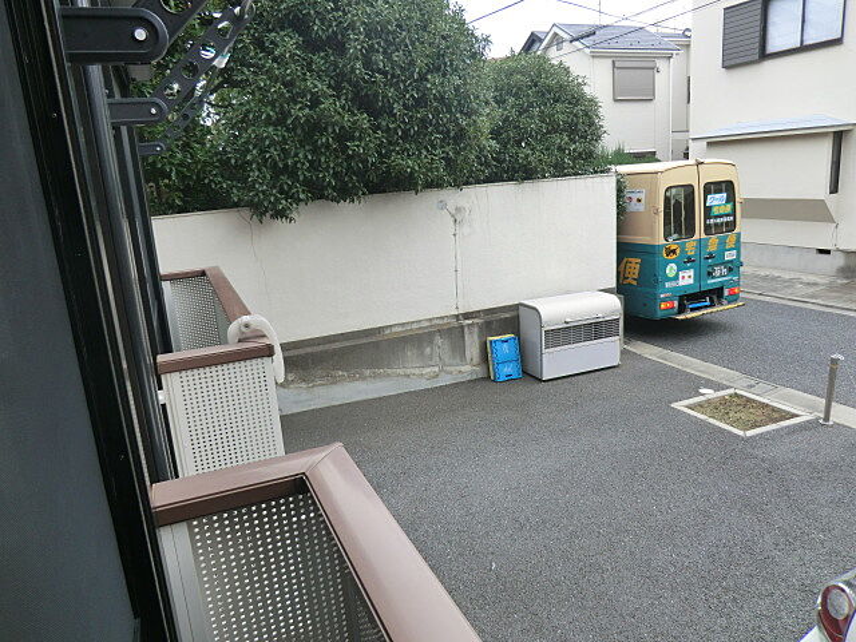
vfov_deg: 56.8
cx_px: 428
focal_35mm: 24
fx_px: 593
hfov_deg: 71.6
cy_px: 321
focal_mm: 4.3
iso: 80
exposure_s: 1/160
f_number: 3.2
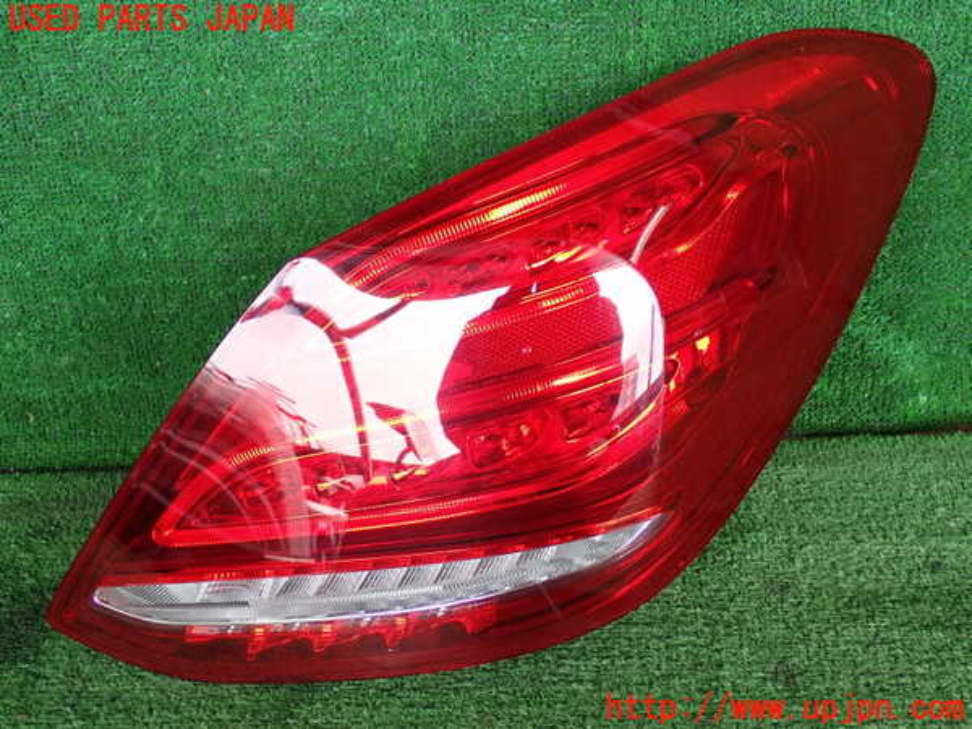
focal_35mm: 50
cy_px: 364
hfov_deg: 38.2
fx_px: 1404
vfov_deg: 29.1
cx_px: 486
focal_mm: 9.01
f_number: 3.2
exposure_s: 1/125
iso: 250
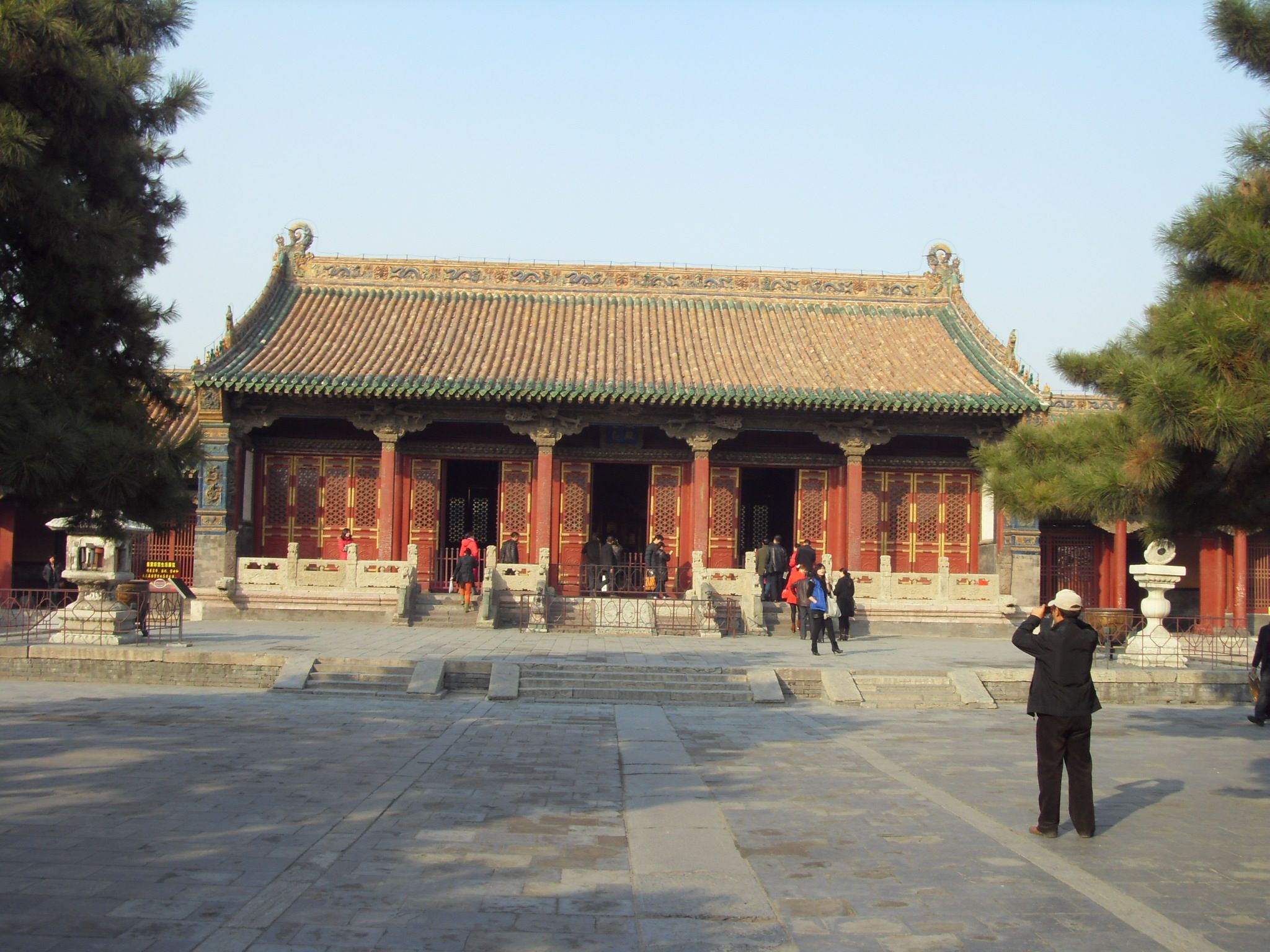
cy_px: 476
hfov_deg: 47.9
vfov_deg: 36.8
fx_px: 1431
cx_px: 635
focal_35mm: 39
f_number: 6.2
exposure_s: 1/125
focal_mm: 6.6
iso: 80
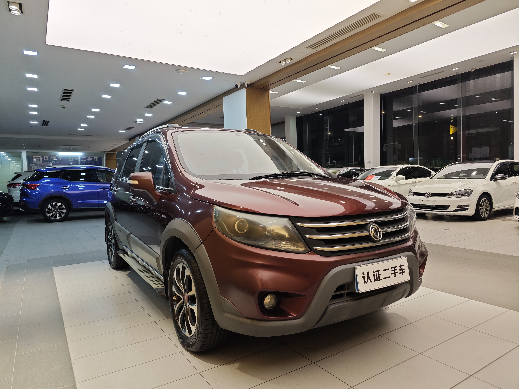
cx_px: 260
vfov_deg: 58.9
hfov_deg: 73.9
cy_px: 194
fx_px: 345
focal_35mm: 23
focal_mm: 8.7
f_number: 1.9
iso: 80
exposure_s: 1/100
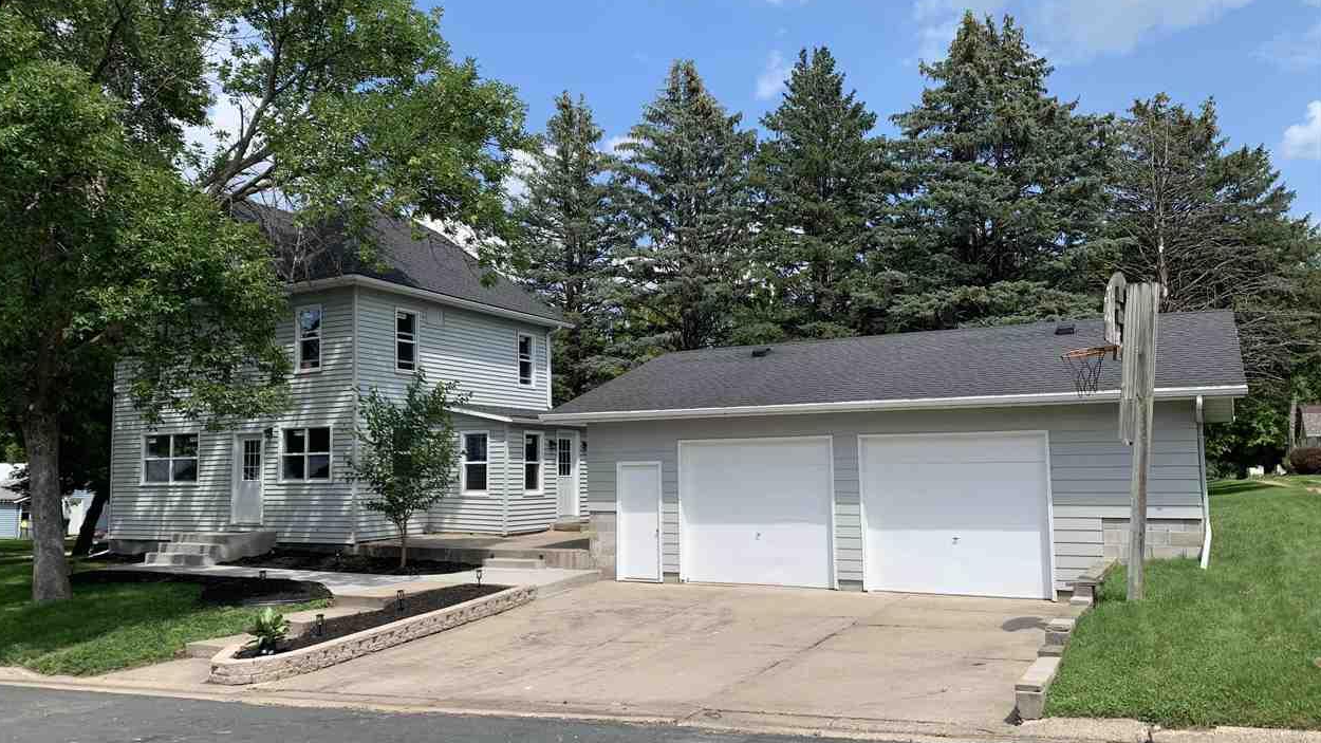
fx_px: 1016
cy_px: 396
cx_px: 648
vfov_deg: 40.2
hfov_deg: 66.1
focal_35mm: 29
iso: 25
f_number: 1.8
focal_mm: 4.25
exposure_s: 1/1812
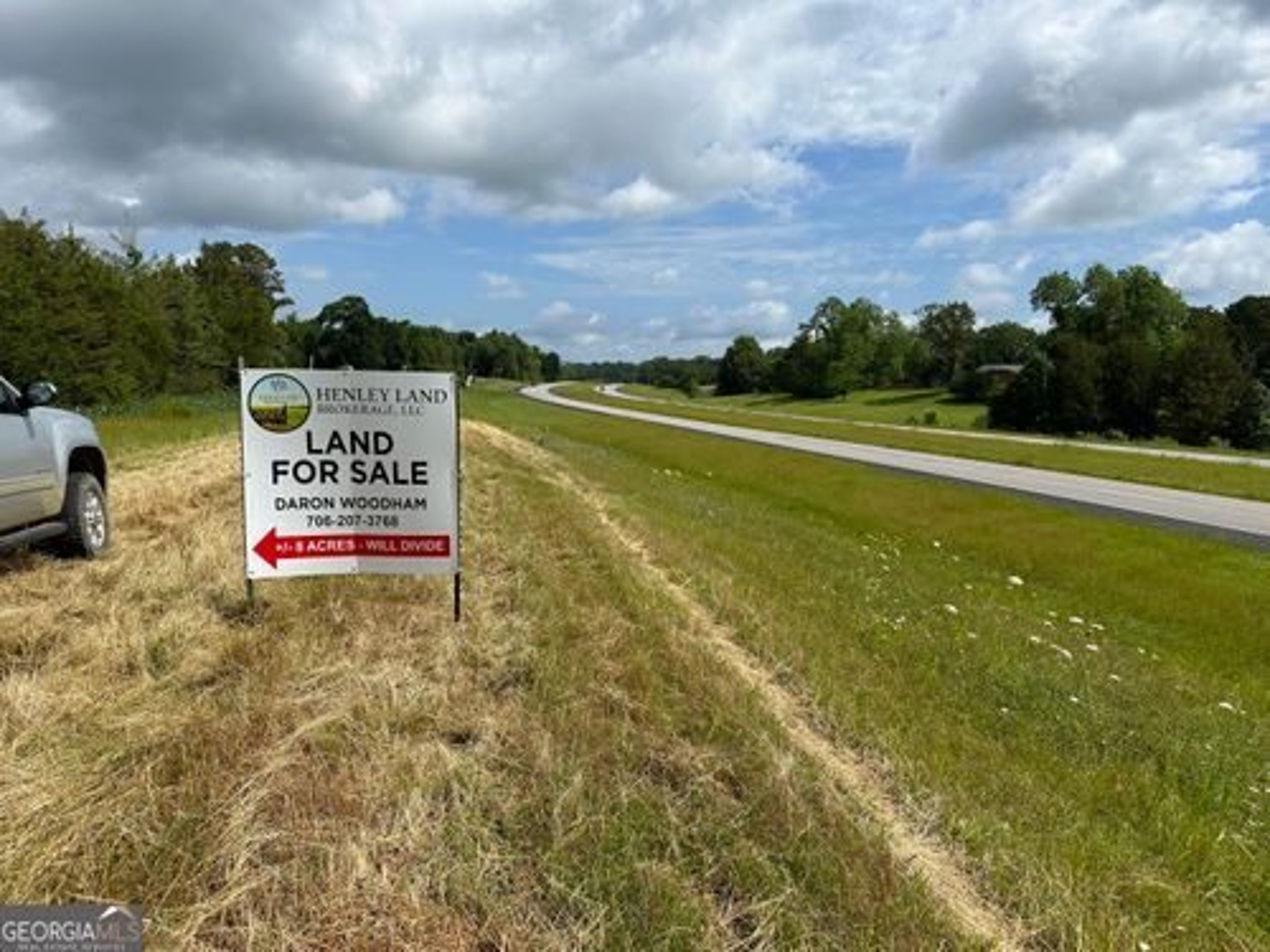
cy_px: 476
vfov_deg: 56.8
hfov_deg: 71.6
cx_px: 635
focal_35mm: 24
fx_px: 881
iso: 80
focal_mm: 6.86
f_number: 1.78
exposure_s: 1/7576
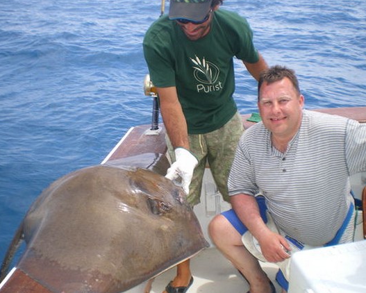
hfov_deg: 43.8
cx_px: 183
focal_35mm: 42
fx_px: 455
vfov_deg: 35.7
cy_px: 133
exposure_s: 1/200
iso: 50
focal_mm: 6.3
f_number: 4.6
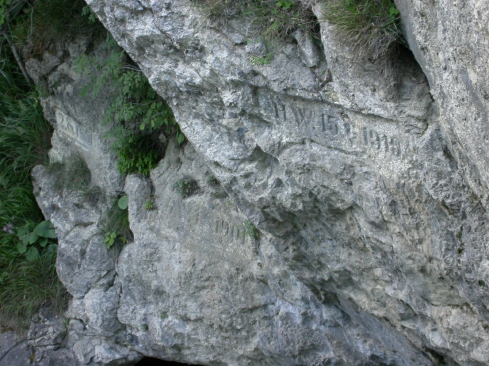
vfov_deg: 9.6
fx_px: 2175
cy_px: 183
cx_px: 244
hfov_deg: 12.8
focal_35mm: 154
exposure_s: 1/4.5
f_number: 5.1
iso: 100
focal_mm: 32
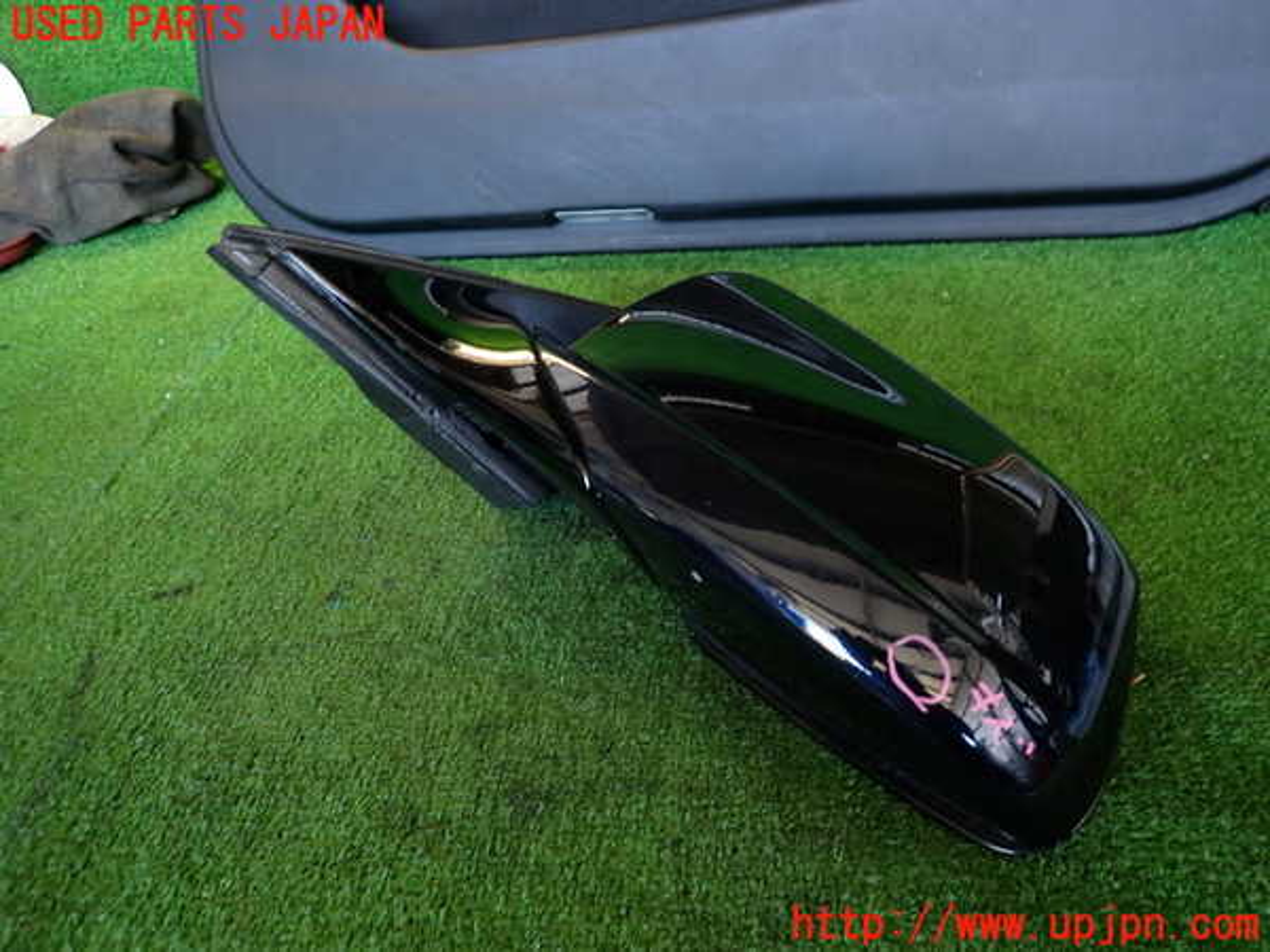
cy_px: 476
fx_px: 917
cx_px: 635
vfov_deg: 54.9
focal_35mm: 25
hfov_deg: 69.4
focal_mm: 4.5
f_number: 2
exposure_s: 1/40
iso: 200
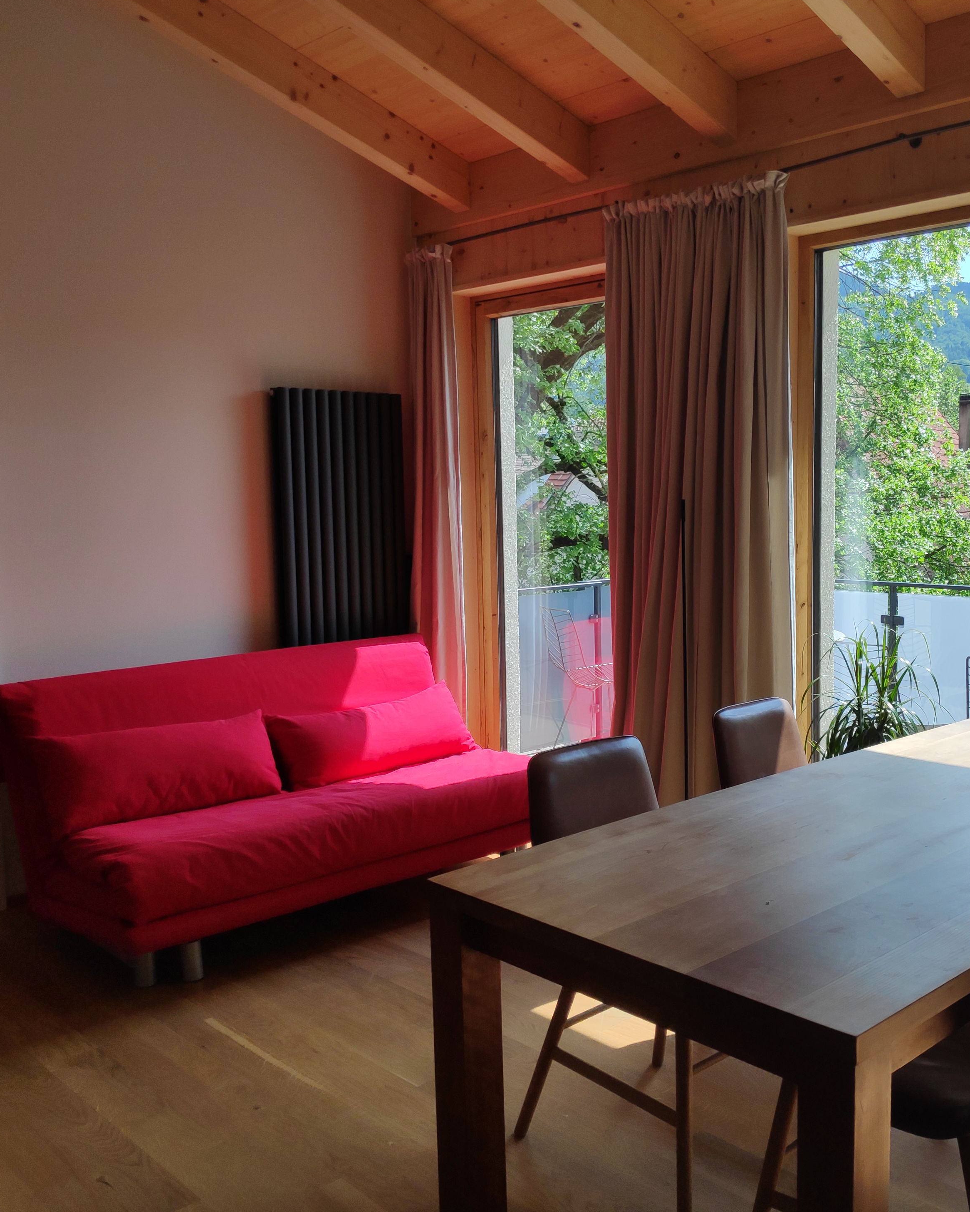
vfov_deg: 64.1
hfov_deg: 52.3
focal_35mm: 27
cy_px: 596
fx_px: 969
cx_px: 636
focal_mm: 3.94
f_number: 1.9
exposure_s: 1/1067
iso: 100
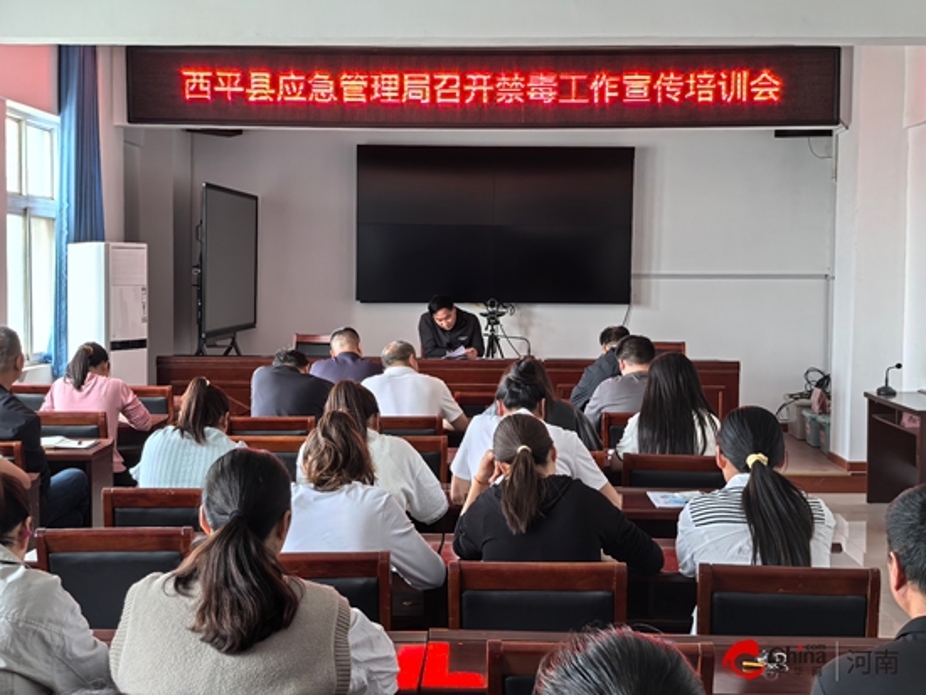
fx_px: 1365
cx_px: 463
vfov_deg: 28.6
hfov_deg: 37.5
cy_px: 348
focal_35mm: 51
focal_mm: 5.75
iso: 250
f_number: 2
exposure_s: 1/100
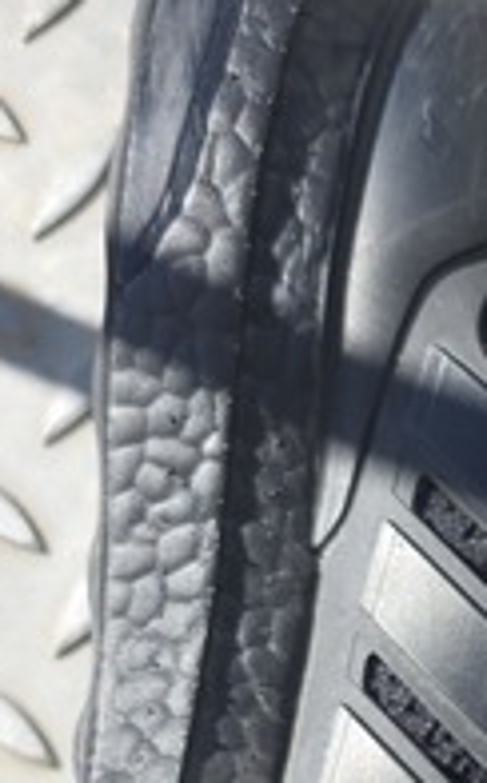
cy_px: 813
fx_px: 1810
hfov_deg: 13.7
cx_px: 866
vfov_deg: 23.2
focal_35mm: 85
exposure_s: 1/2524
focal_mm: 6.3
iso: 80
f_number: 1.7
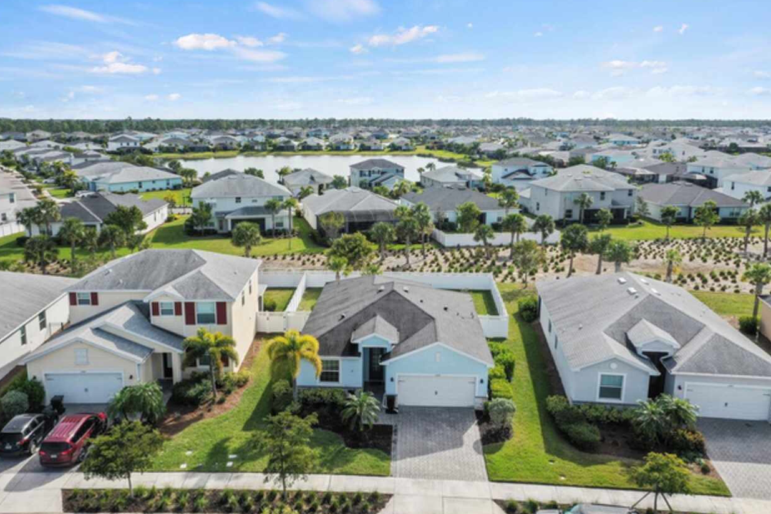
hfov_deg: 63.7
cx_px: 393
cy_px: 258
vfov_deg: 44.9
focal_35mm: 29
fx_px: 621
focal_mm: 10.26
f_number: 5.6
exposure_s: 1/500
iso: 100
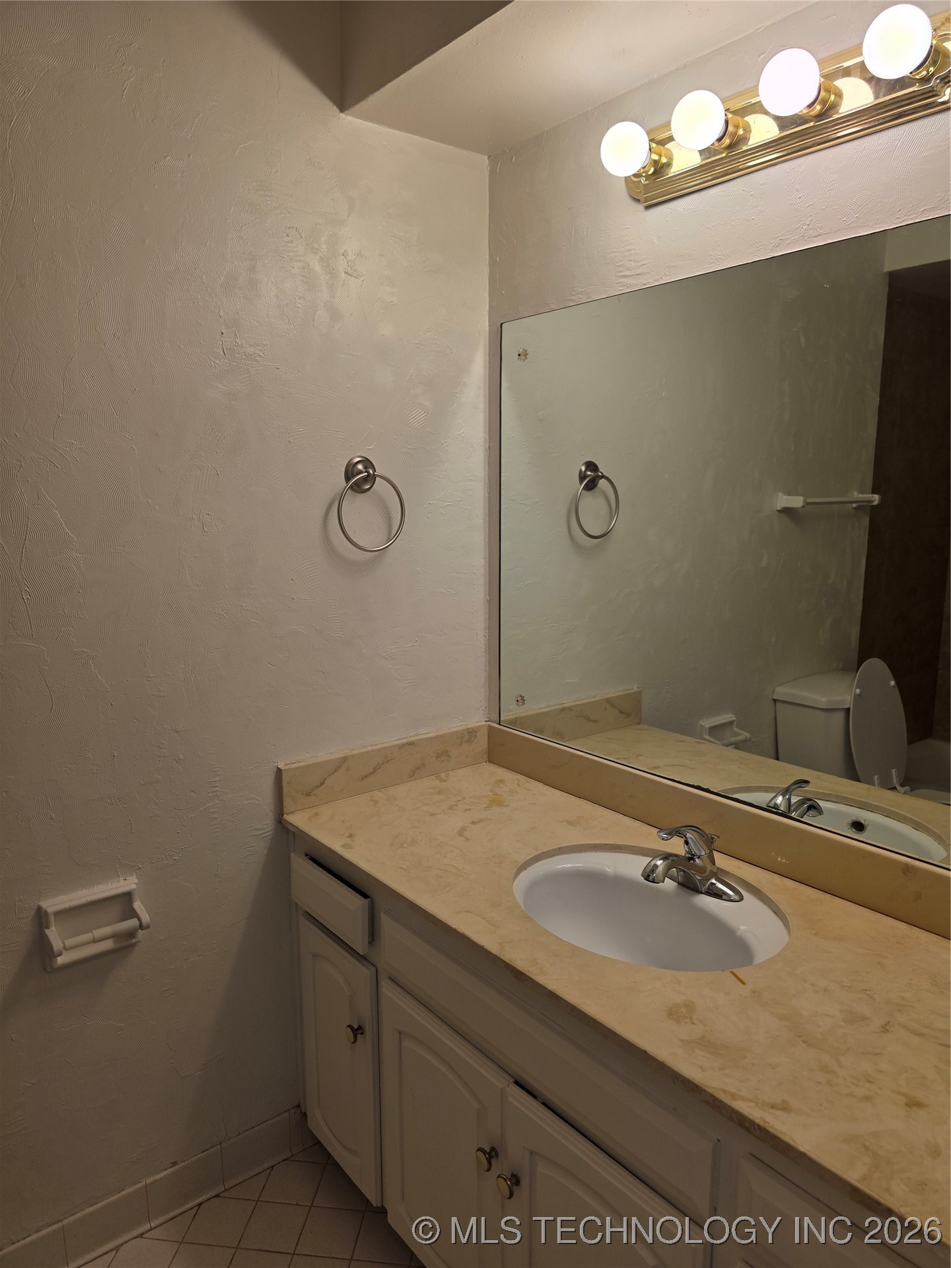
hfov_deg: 58.9
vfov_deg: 73.9
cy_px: 634
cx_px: 476
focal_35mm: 23
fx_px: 843
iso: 50
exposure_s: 1/120
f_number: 1.7
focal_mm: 6.3
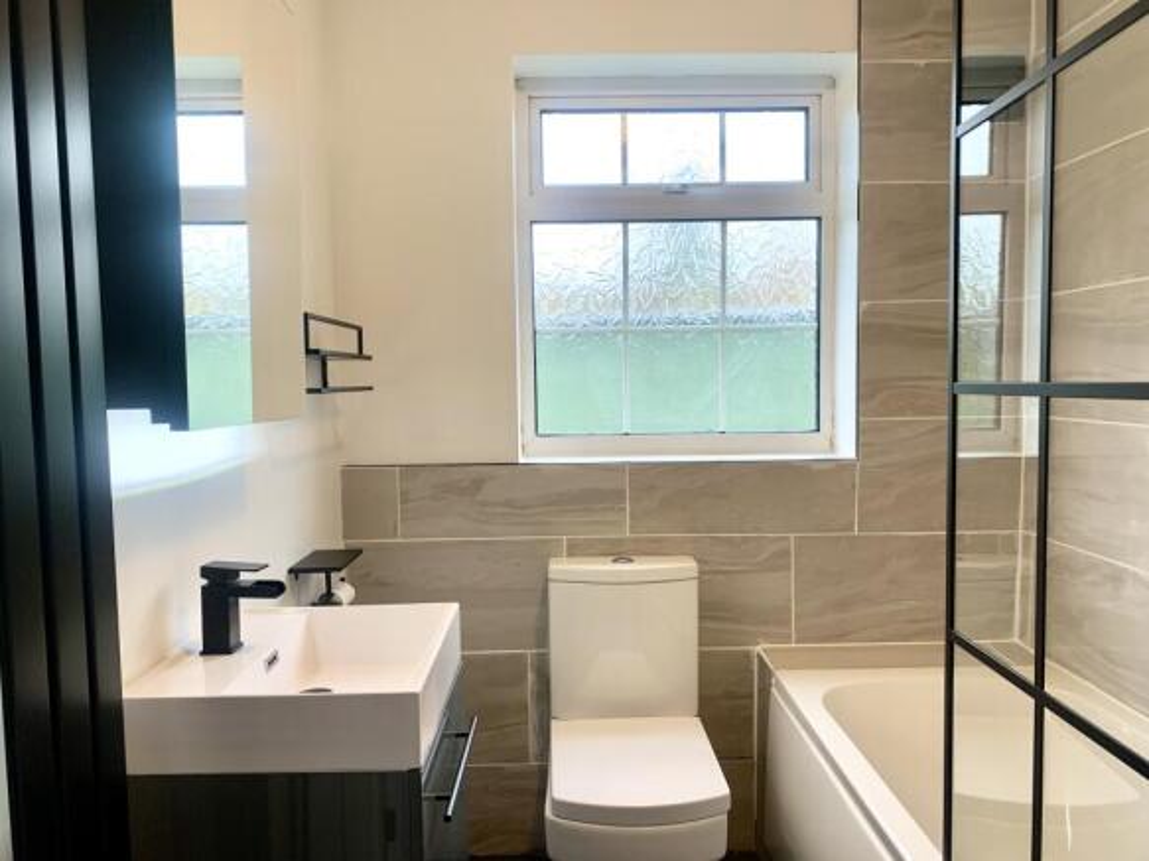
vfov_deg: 53.0
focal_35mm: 26
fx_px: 863
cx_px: 574
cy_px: 430
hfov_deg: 67.3
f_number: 1.8
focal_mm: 4.25
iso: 64
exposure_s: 1/50
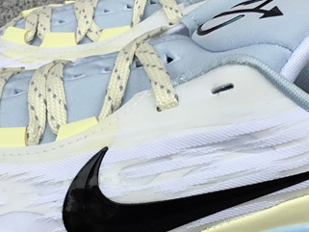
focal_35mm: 87
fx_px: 777
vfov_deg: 16.9
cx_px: 130
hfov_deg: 22.5
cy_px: 160
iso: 25
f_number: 2.4
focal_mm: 3.3
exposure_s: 1/283
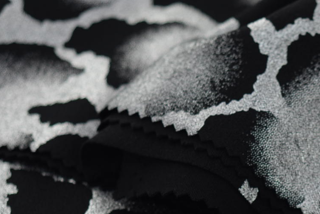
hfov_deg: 9.9
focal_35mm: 201
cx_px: 471
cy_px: 286
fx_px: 1788
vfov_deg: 6.8
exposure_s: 1/200
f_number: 3.5
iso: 100
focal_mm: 50
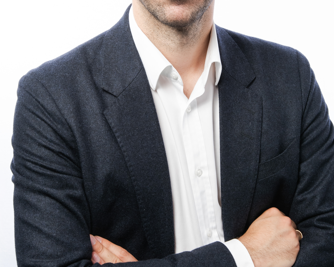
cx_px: 175
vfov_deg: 21.8
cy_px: 85
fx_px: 692
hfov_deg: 27.1
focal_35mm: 70
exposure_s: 1/125
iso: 400
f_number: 10
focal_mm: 28
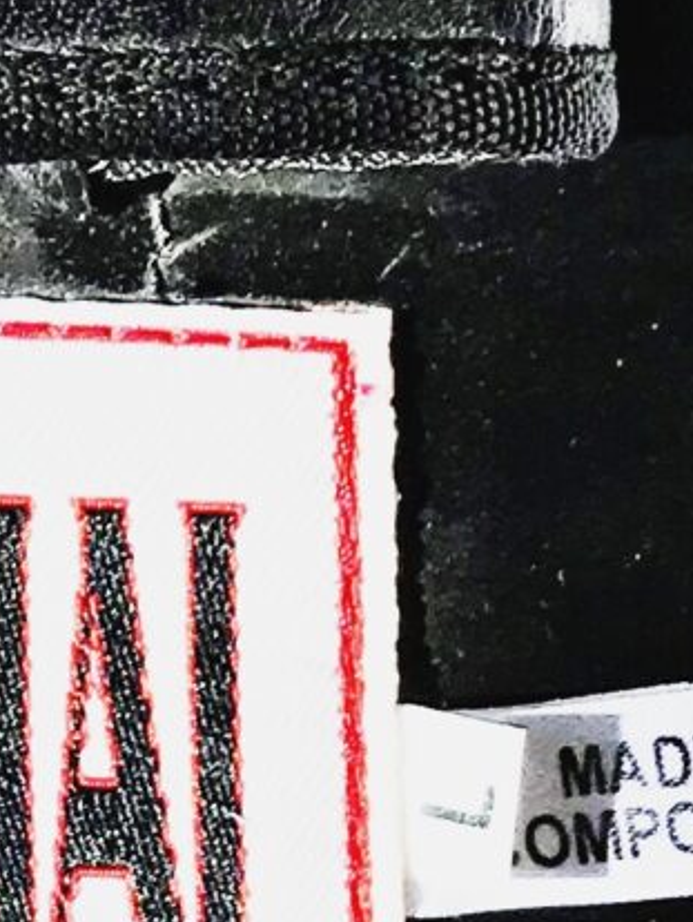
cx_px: -468
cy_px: 229
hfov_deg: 8.3
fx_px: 4613
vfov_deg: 11.4
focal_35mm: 173
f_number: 1.8
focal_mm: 3.99
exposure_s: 1/1168
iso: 20
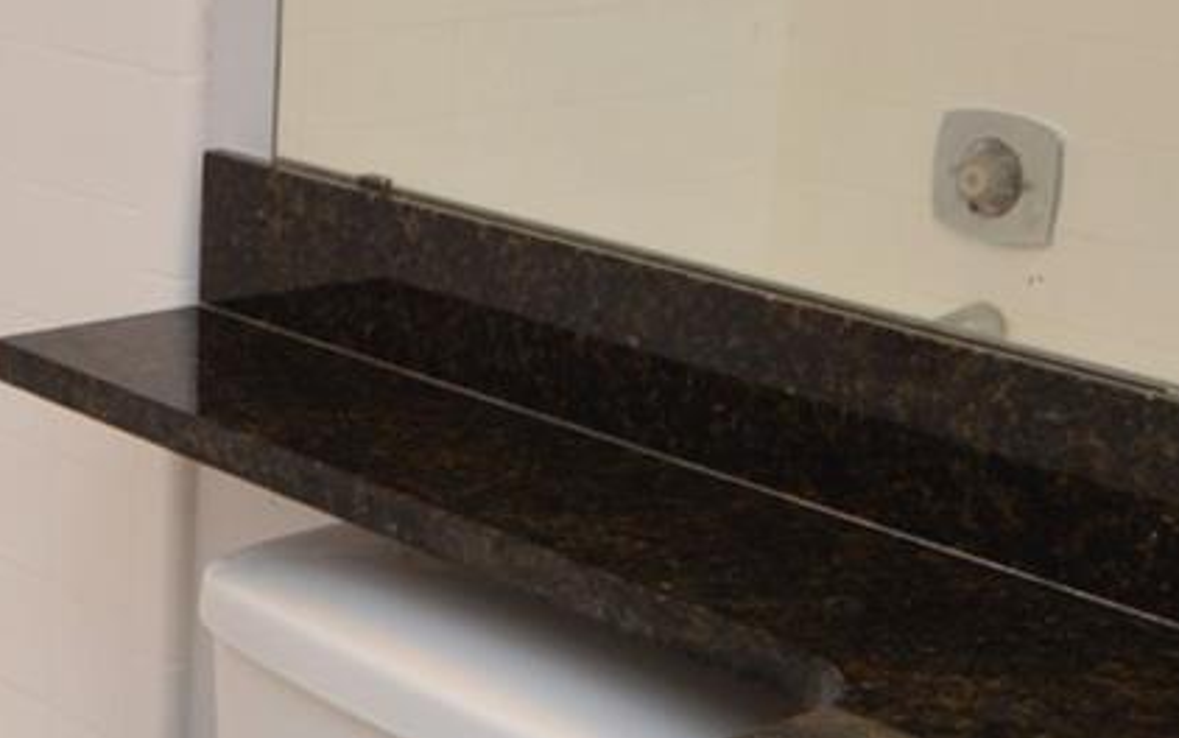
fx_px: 2794
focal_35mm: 87
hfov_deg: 22.6
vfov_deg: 15.0
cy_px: 479
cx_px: -73
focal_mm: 15
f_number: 4
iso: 400
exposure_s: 1/60
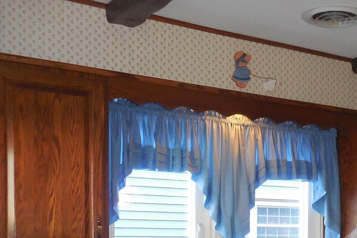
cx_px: 313
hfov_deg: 31.1
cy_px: 262
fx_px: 615
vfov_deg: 20.9
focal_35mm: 62
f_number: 3.7
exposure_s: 1/25
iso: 360
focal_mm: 4.5
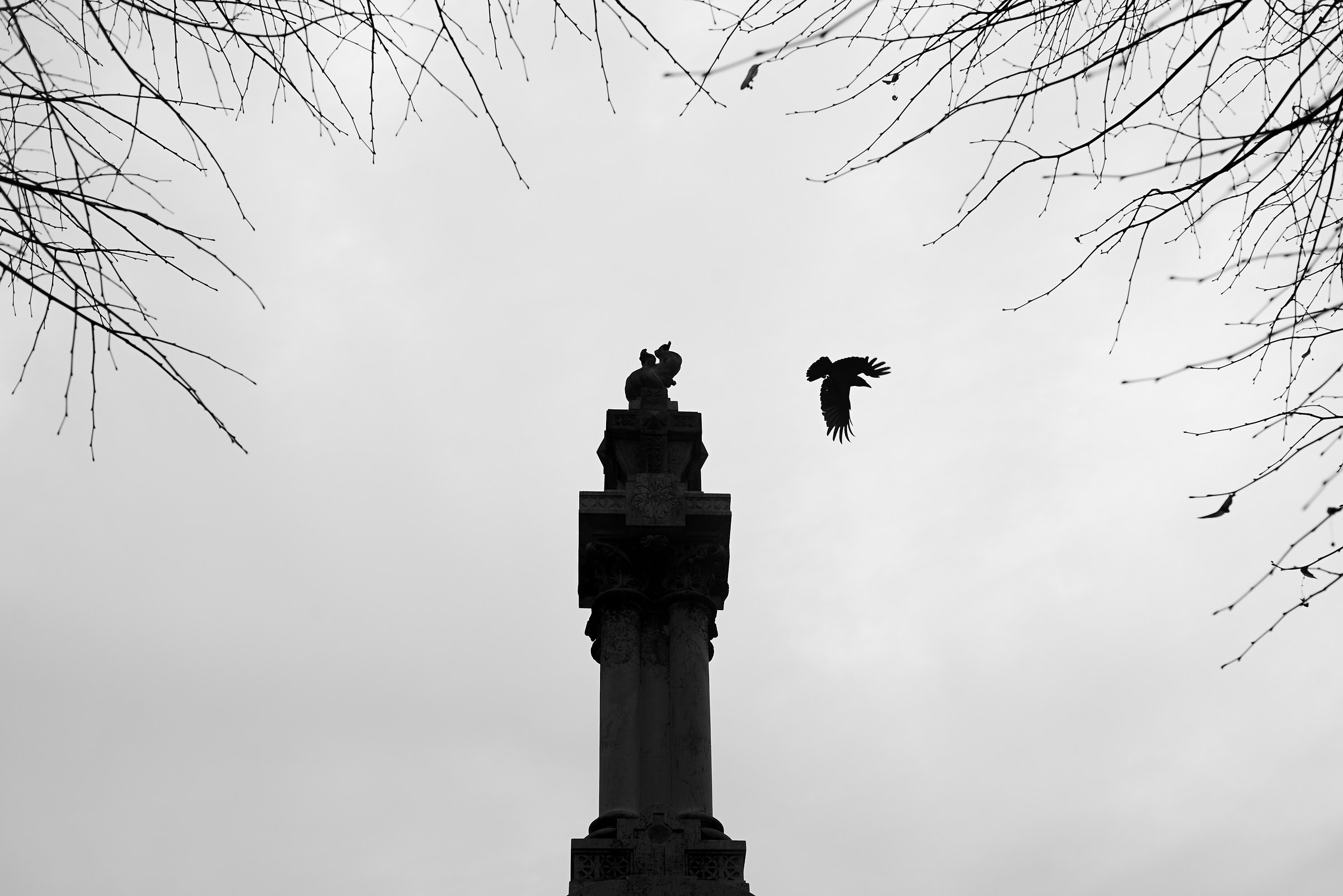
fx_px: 1866
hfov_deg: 39.6
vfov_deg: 27.0
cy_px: 448
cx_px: 672
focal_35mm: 50
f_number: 5.6
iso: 100
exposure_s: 1/800
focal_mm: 50
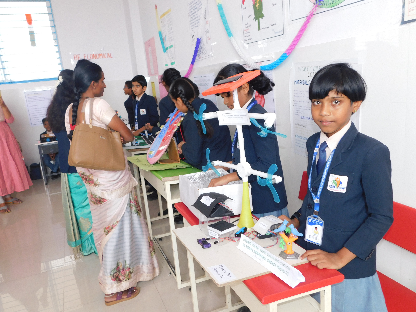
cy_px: 156
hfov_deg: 63.4
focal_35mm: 28
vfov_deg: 49.7
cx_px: 208
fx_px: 336
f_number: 3.2
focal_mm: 4.9
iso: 125
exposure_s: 1/40
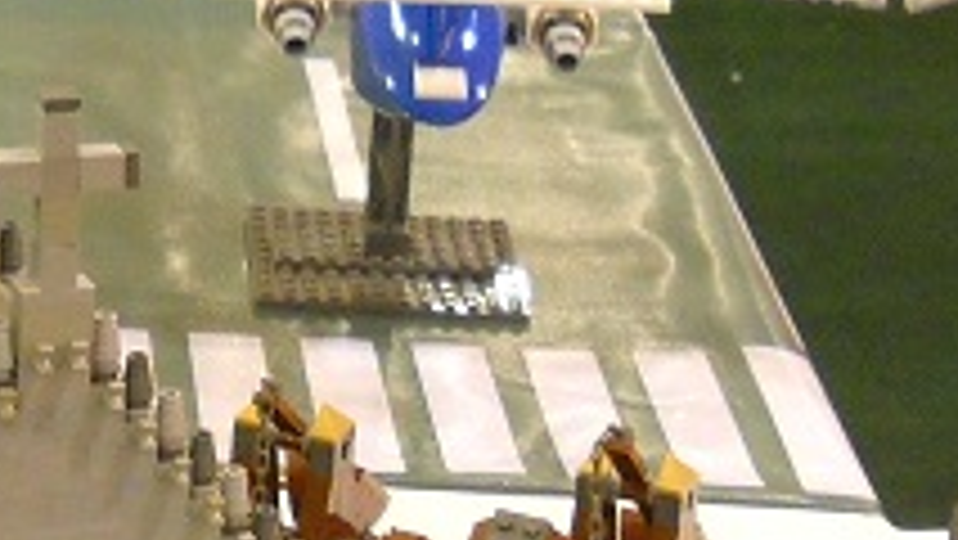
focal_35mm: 168
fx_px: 4269
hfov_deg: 12.7
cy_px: 706
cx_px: 112
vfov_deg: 7.2
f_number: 3.1
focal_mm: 6.72
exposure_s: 1/18
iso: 400
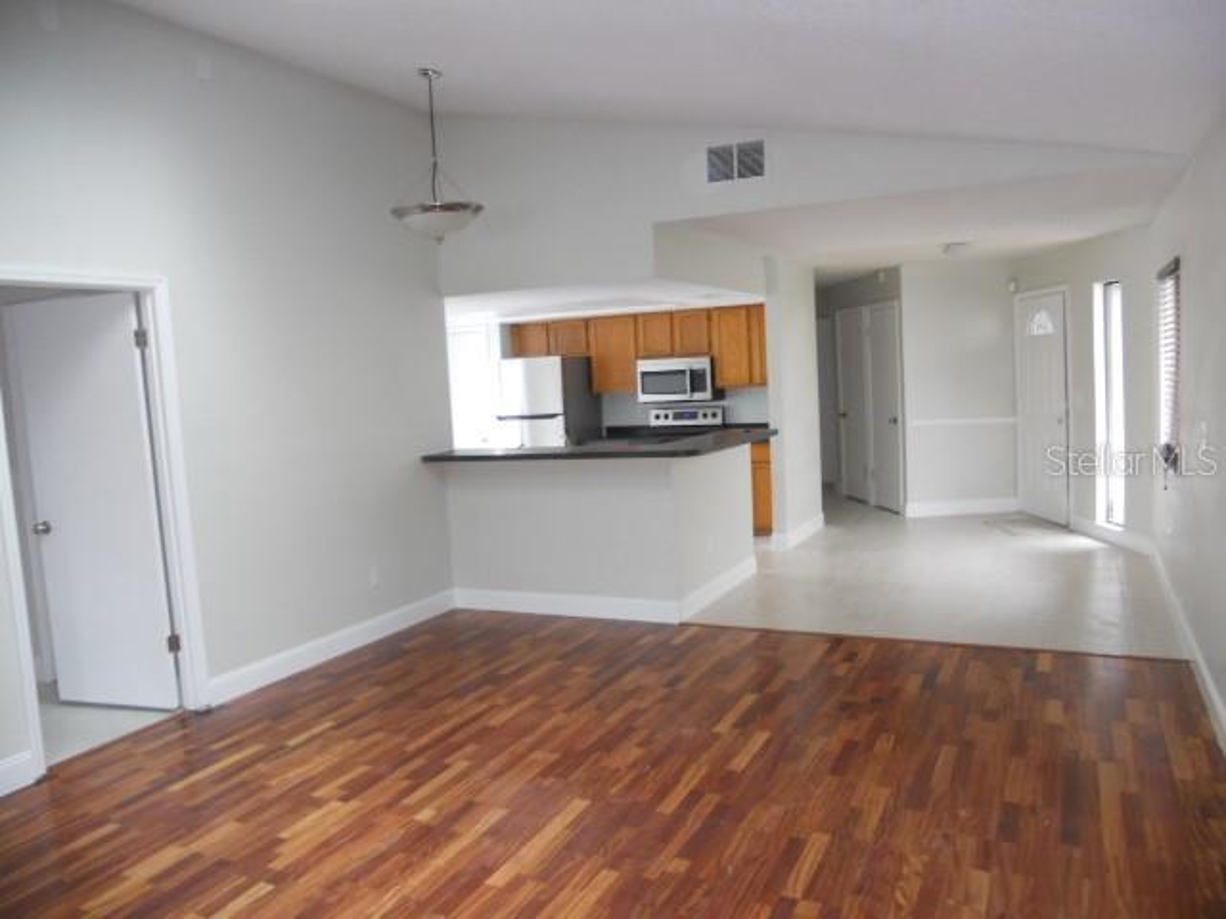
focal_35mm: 27
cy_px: 460
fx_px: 956
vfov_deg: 51.4
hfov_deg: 65.3
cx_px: 613
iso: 160
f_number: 3.2
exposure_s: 1/30
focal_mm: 4.9
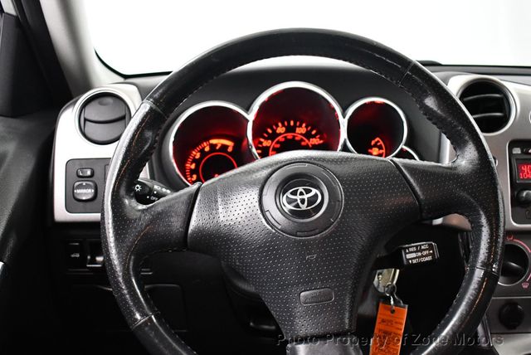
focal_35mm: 36
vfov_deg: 36.9
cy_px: 178
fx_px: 531
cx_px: 266
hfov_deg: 53.1
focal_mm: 18
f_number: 3.5
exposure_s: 1/100
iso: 3200
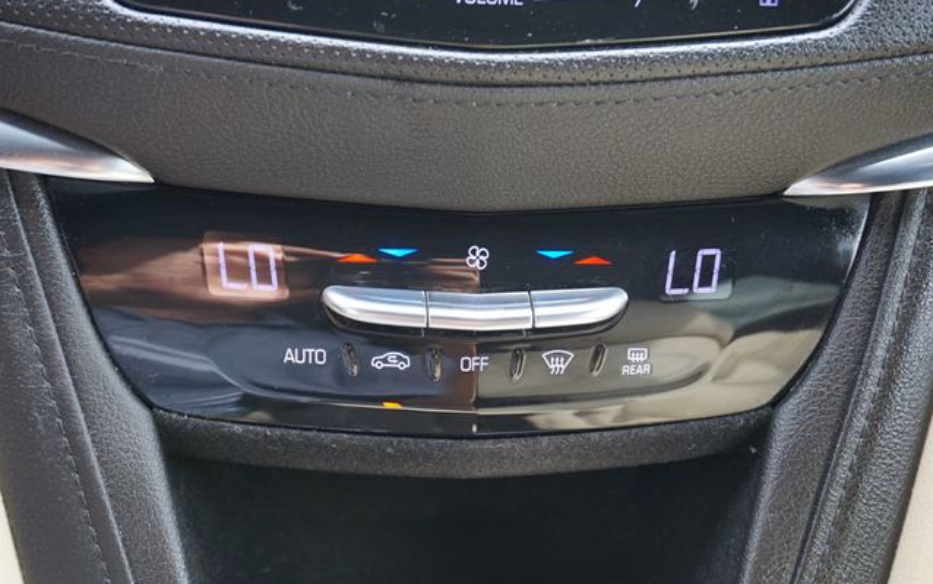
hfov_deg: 43.5
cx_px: 466
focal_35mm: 46
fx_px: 1170
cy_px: 300
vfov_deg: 28.0
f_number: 5
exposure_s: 1/60
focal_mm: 30
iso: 250
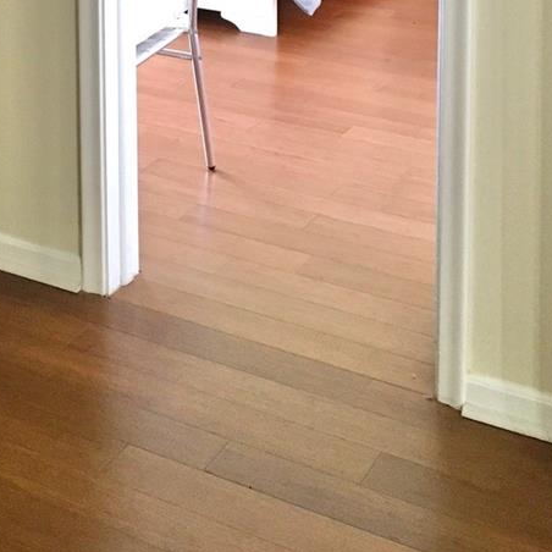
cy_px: -176
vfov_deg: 22.5
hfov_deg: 25.3
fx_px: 1227
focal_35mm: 68
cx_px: 199
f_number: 2.2
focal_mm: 4.15
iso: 200
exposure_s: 1/20
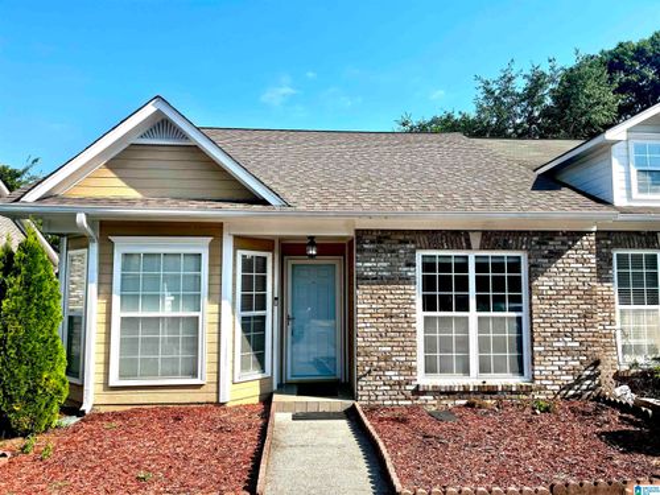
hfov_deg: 67.3
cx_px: 330
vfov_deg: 53.1
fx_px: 496
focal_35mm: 26
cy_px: 248
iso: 50
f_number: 1.6
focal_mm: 5.1
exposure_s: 1/2571
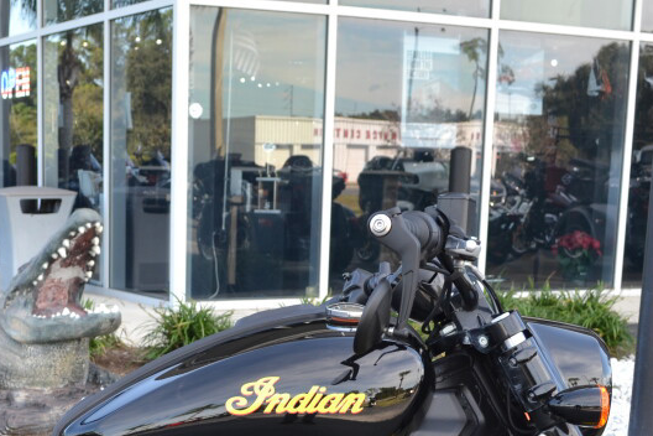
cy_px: 476
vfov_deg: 17.6
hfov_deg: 26.7
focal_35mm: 75
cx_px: 174
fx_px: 1360
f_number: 5.6
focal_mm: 22
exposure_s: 1/125
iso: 200
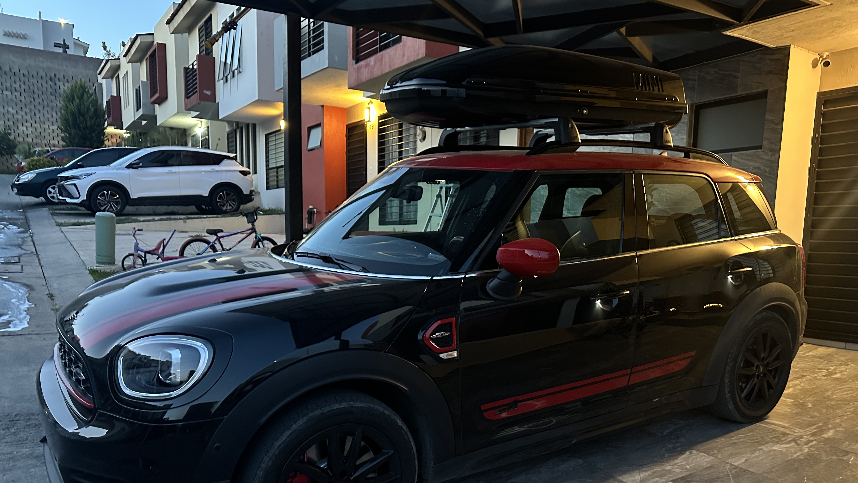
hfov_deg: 65.9
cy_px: 342
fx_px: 660
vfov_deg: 39.4
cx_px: 466
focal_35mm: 29
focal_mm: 6.86
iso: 1250
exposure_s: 1/30
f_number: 1.78
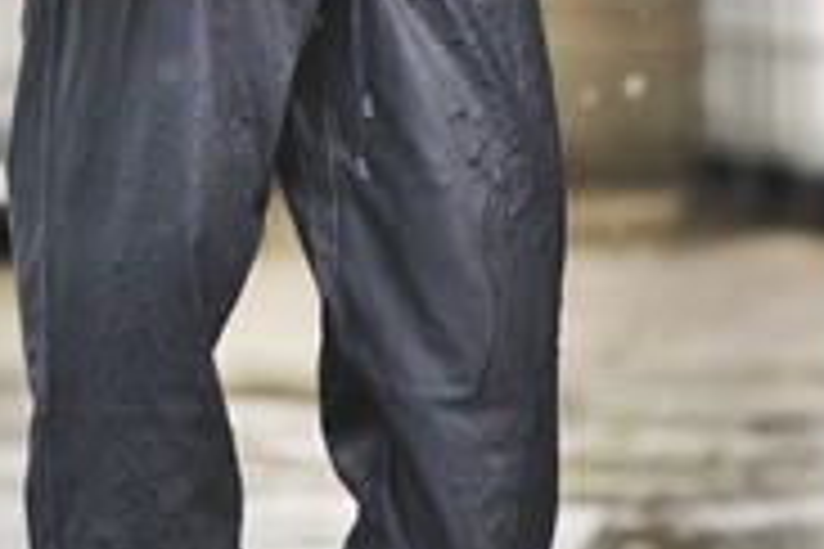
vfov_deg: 2.4
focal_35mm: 564
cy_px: -306
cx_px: 333
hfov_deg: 3.7
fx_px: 12908
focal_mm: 160
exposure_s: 1/800
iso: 200
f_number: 2.8
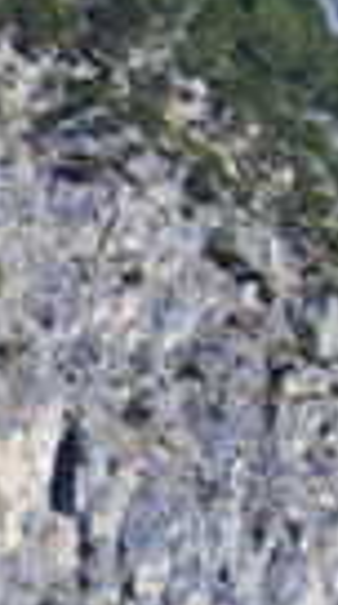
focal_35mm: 283
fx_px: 4532
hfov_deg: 3.8
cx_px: 1828
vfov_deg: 7.4
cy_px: 1090
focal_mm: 28
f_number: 4.8
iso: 100
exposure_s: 1/250
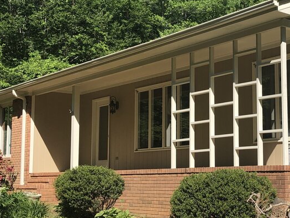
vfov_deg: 22.9
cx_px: 230
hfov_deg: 29.6
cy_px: 122
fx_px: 536
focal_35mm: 64
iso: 20
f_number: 1.8
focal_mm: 4
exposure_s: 1/1499
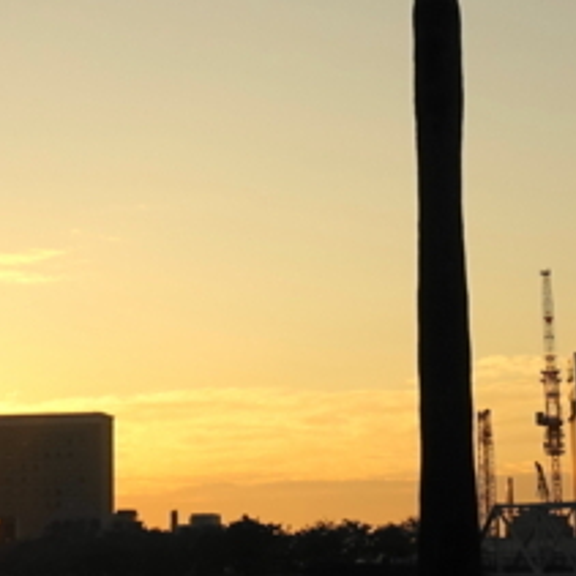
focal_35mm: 99
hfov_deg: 17.5
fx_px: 1864
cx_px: 147
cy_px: 132
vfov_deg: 17.5
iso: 125
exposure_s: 1/125
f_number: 4
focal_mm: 8.8
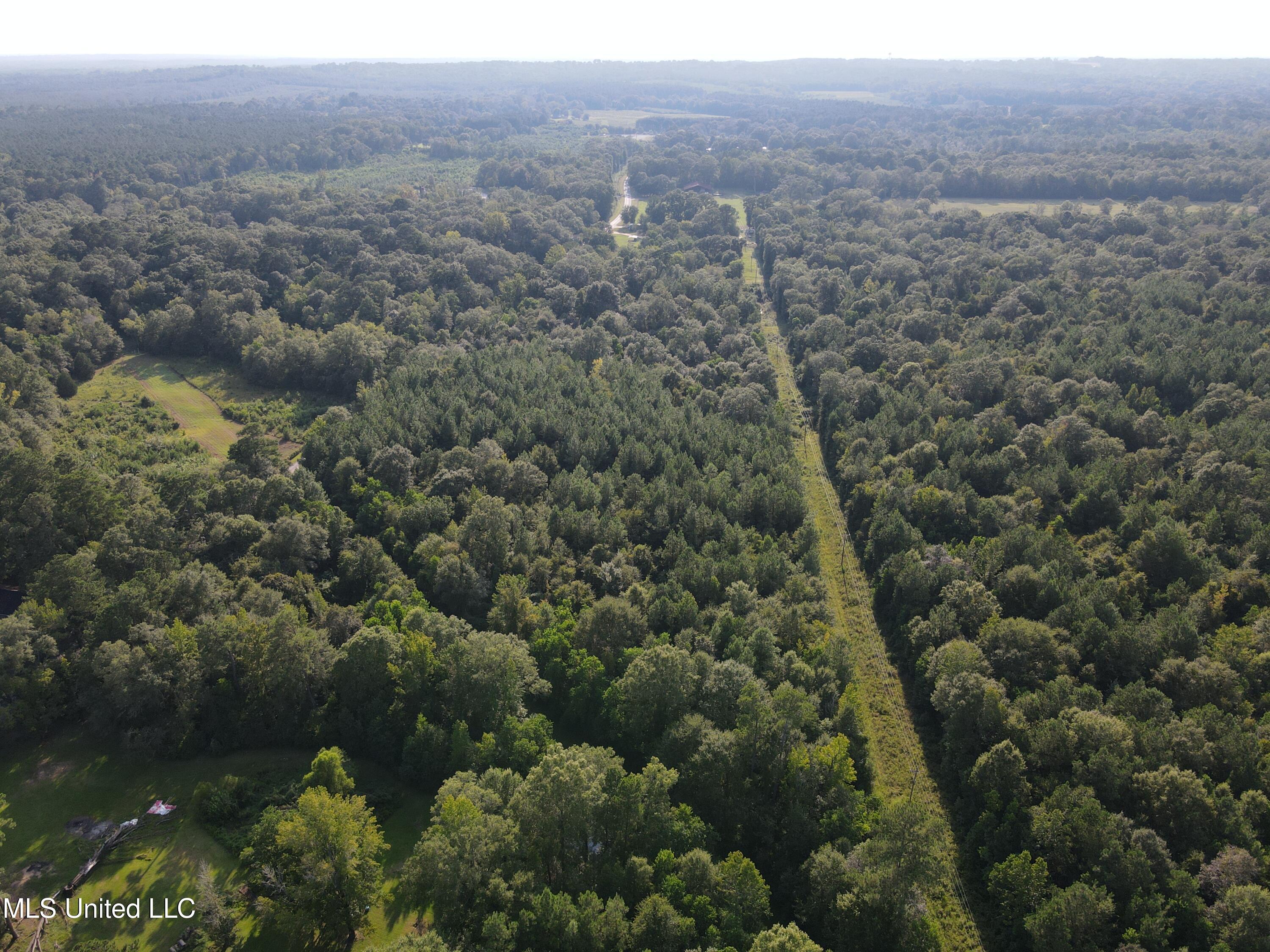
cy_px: 476
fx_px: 881
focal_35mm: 24
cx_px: 635
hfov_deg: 71.6
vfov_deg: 56.8
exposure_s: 1/320
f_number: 2.8
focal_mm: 4.5
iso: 100
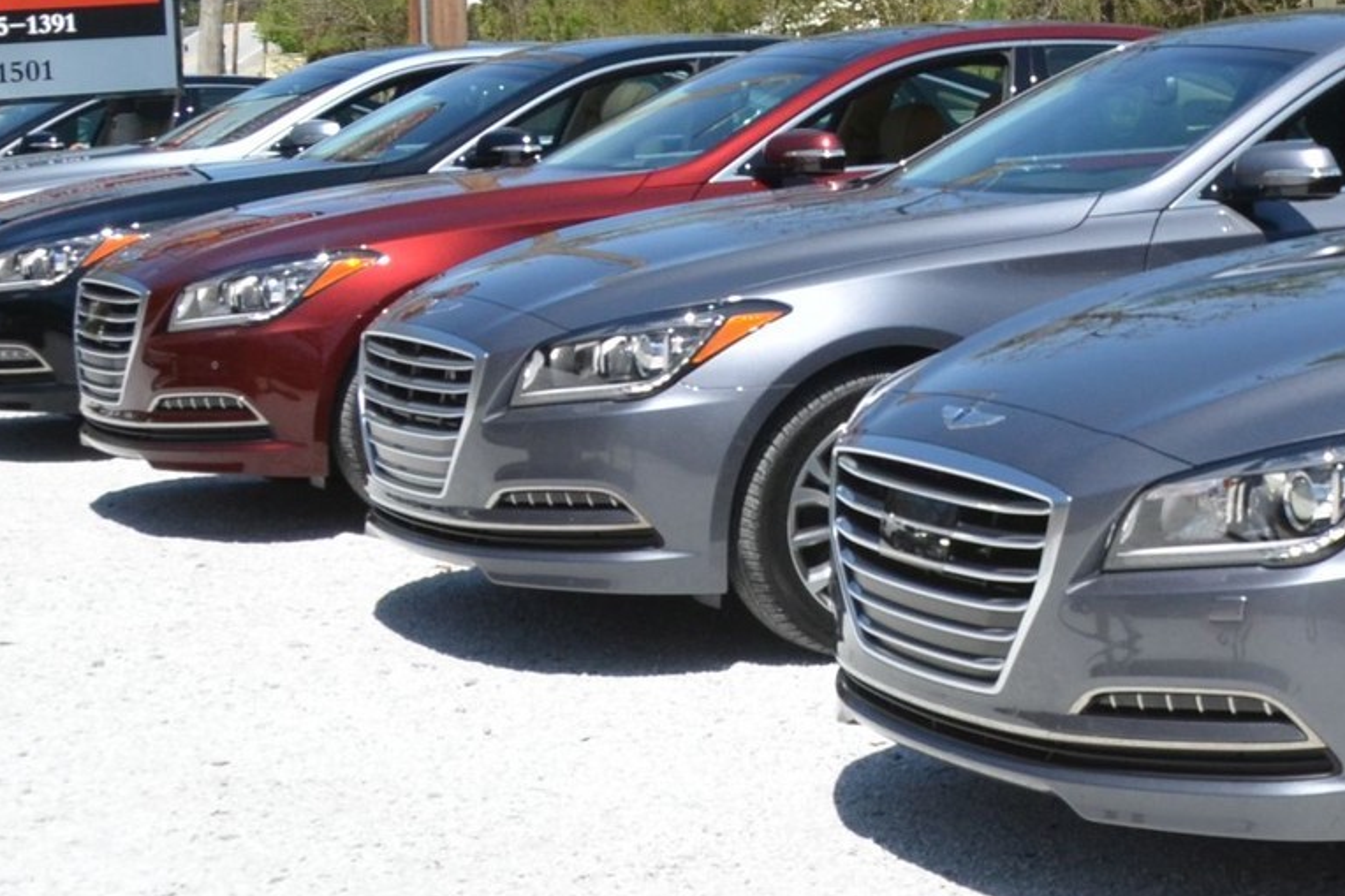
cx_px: 1734
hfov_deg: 19.3
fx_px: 3660
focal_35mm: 98
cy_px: -12
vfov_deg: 13.7
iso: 400
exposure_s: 1/1600
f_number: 5.6
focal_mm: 20
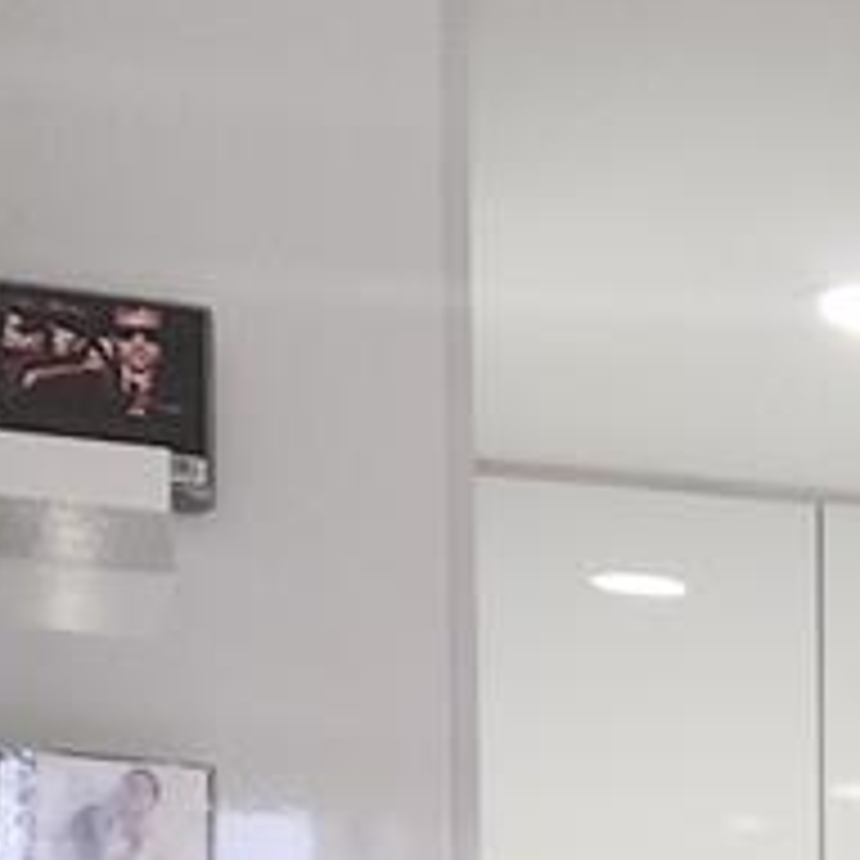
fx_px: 3598
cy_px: 1459
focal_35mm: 128
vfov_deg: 12.6
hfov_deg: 12.3
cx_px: 1630
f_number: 1.8
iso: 80
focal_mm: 5.4
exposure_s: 1/60
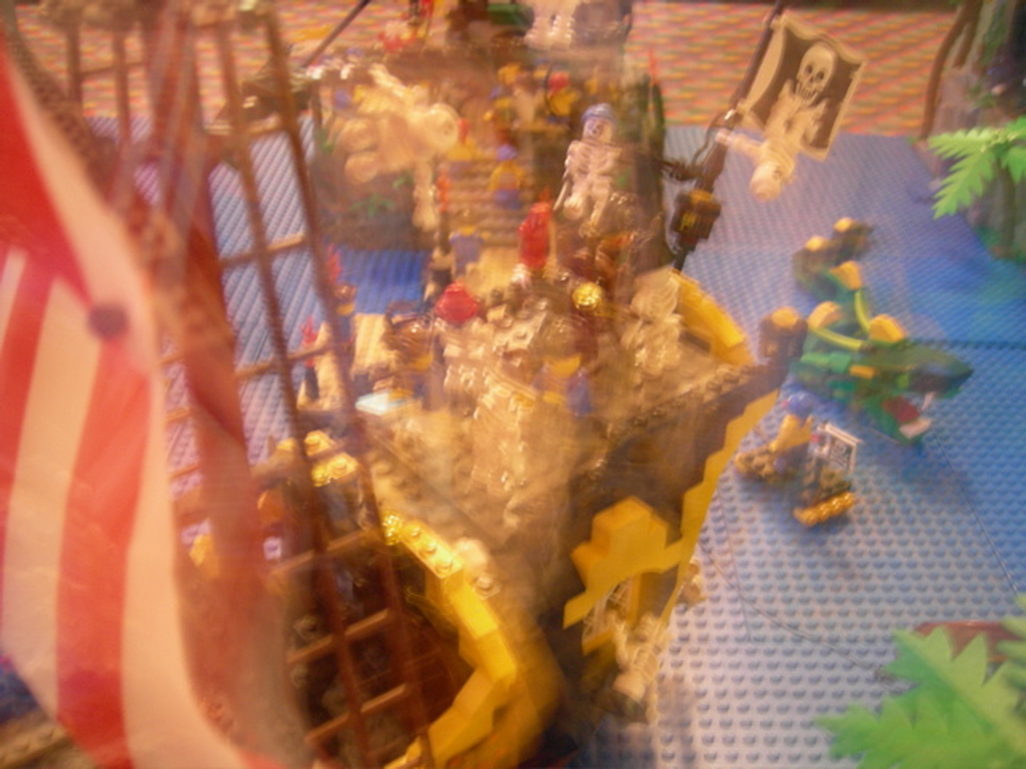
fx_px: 1067
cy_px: 384
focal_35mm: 36
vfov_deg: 39.7
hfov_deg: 51.4
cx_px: 513
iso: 200
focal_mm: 7.5
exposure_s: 1
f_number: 2.7
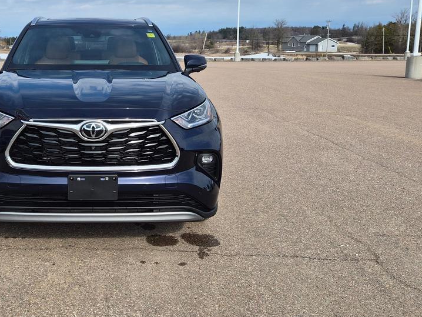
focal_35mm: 41
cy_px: 125
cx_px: 95
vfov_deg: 35.0
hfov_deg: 43.9
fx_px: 500
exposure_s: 1/6384
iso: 80
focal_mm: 5.4
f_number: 1.8
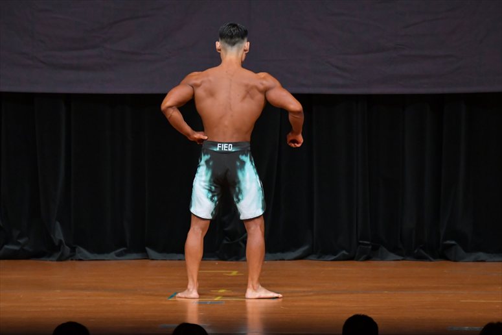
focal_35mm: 285
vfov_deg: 4.8
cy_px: 168
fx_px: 3972
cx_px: 251
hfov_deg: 7.2
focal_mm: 190
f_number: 5.6
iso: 4000
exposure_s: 1/400
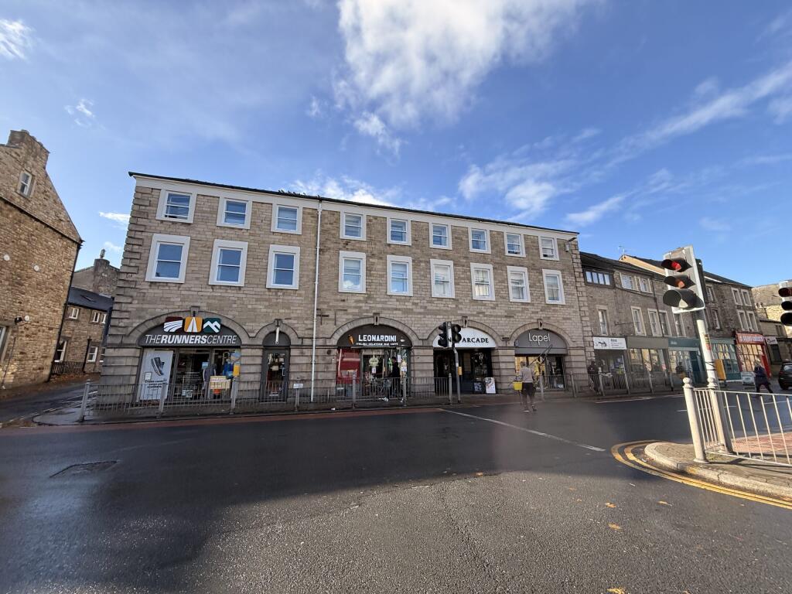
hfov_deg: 102.1
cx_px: 396
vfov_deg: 85.7
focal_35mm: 14
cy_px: 297
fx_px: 320
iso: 50
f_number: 2.2
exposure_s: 1/734
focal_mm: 2.22
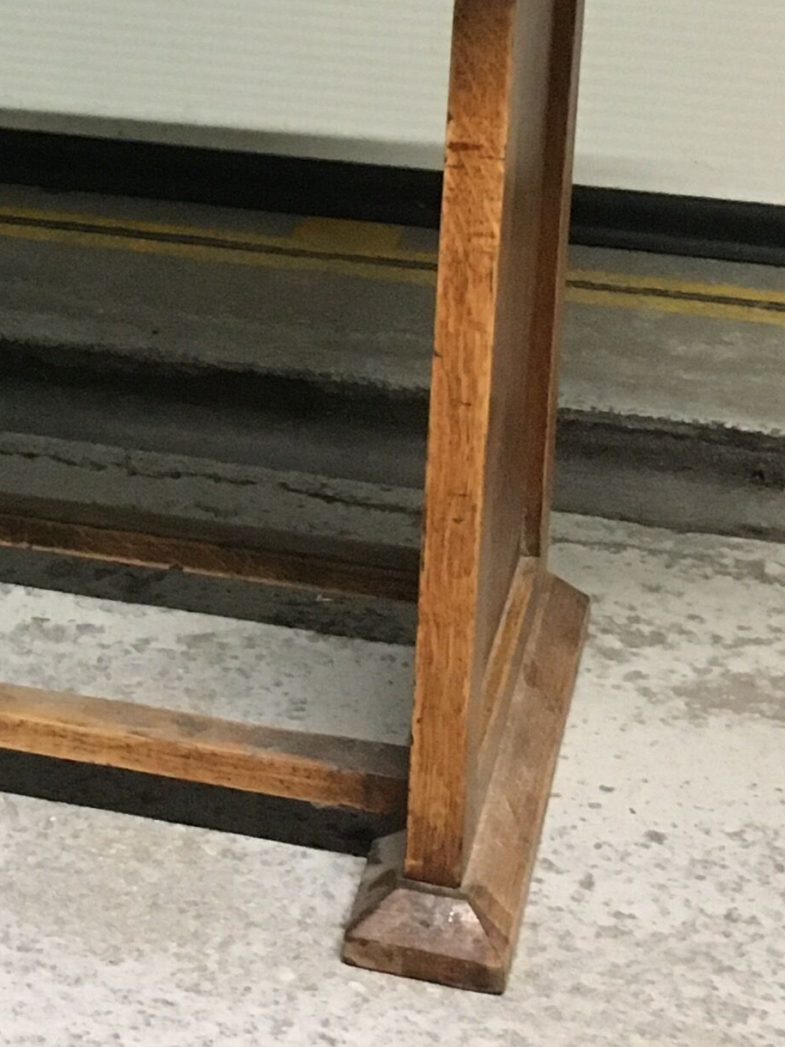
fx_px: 2902
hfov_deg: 14.5
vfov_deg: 20.0
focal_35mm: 96
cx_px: -353
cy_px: 92
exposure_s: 1/25
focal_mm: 4.15
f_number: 2.2
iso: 200
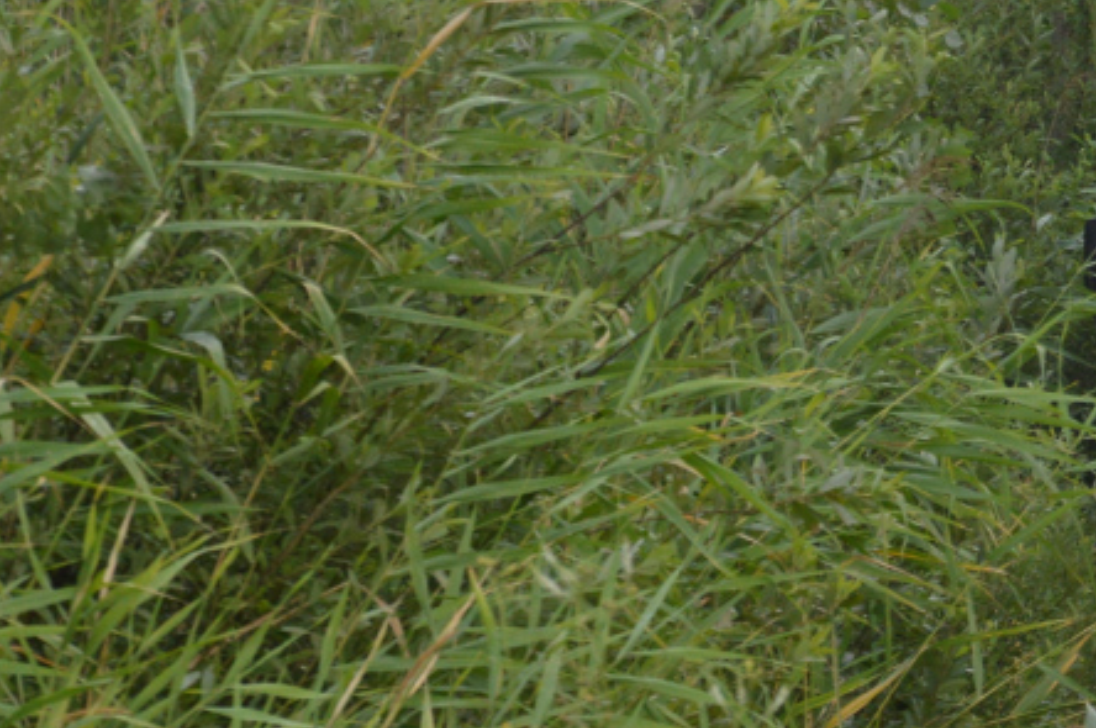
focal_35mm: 351
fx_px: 10674
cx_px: 1580
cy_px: 59
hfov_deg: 5.8
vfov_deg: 3.9
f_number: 10
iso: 400
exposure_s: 1/160
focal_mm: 80
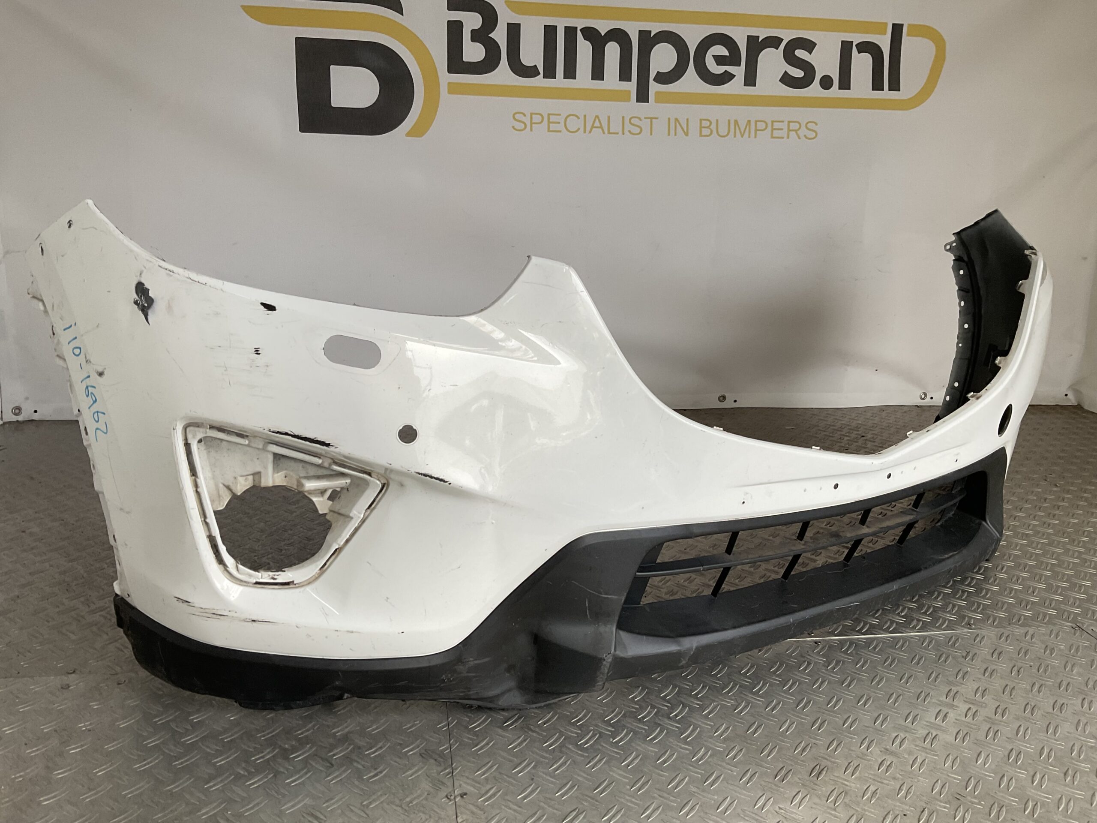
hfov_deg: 61.7
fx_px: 919
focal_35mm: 29
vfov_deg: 48.2
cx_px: 548
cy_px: 412
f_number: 1.8
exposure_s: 1/100
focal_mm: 3
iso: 40
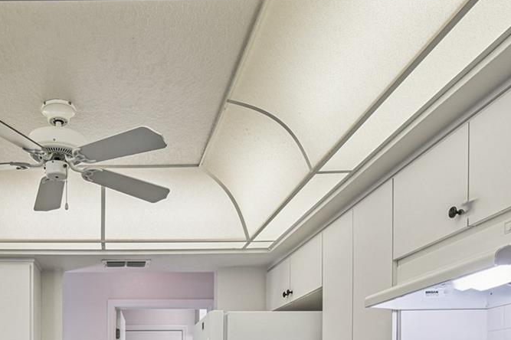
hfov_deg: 50.2
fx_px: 511
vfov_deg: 31.5
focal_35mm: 36
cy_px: 397
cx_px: 108
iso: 100
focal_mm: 10
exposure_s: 1/3.33
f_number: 7.1
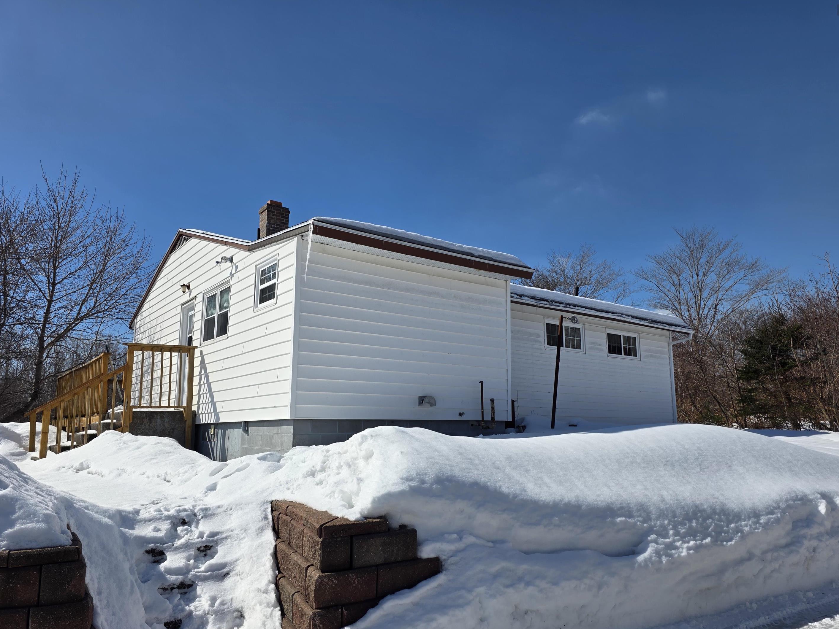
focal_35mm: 25
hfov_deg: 69.4
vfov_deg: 54.8
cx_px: 432
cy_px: 336
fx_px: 606
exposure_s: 1/7944
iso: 40
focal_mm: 6.3
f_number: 1.7
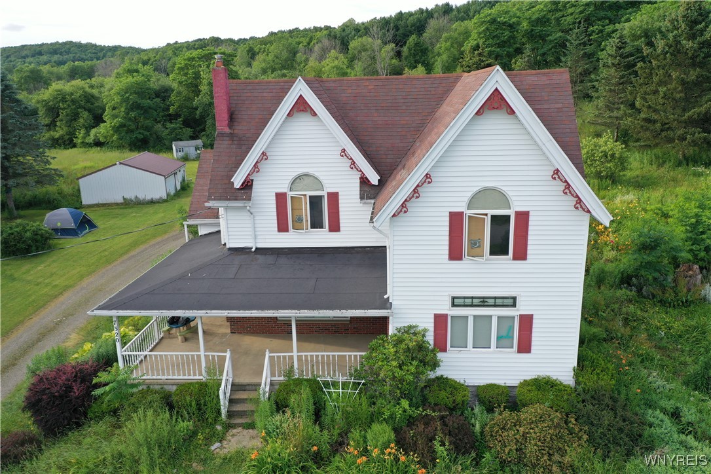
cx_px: 356
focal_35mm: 28
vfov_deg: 46.4
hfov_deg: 65.5
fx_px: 553
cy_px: 237
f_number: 4.5
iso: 100
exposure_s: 1/160
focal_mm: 10.26
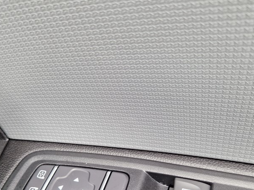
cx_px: 111
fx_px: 279
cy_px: 149
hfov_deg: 48.8
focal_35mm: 38
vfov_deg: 36.6
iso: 200
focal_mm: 5.4
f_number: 1.8
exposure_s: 1/100
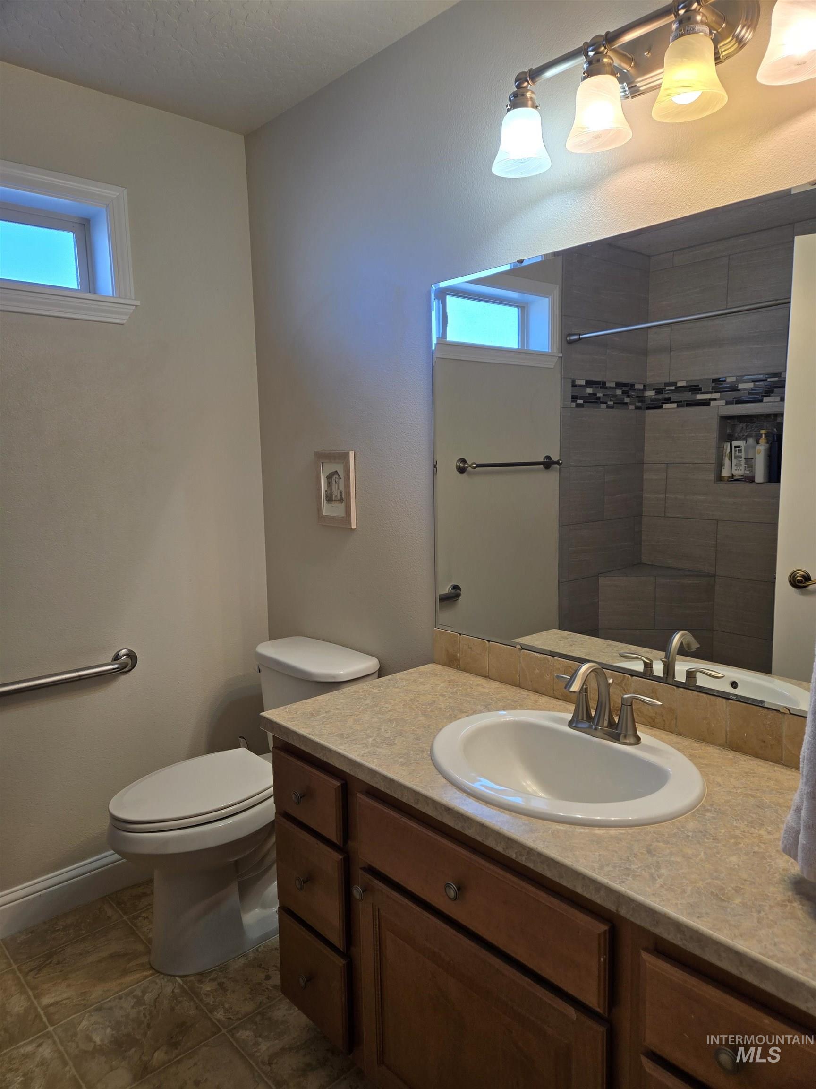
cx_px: 408
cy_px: 544
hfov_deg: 58.9
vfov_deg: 73.9
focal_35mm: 23
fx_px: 723
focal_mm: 5.4
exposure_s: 1/120
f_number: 1.8
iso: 40
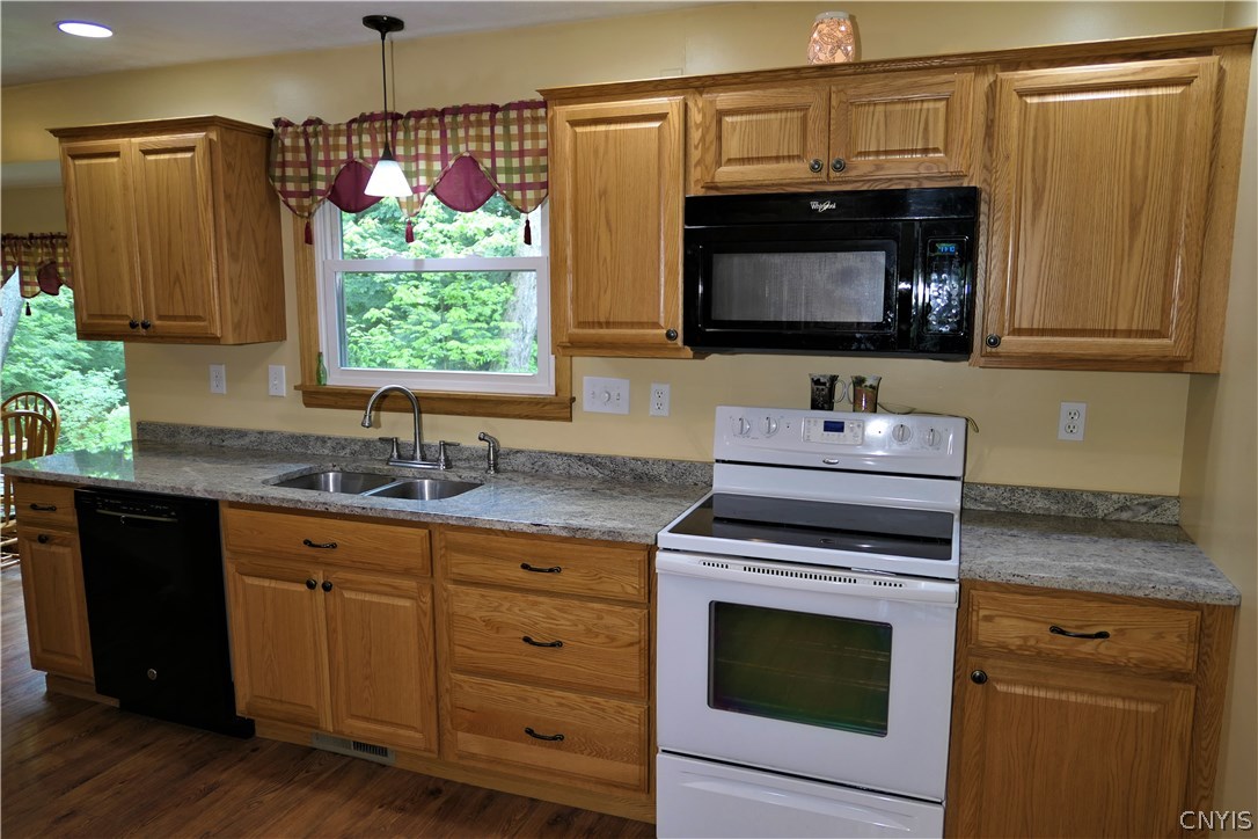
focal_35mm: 24
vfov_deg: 53.1
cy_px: 420
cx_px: 629
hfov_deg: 73.7
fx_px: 839
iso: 125
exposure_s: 1/125
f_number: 1.4
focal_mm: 8.8
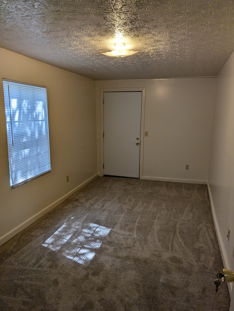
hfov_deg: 56.9
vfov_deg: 71.5
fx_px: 216
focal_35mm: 24
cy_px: 156
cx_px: 117
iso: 36
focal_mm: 6.9
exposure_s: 1/60
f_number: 1.68
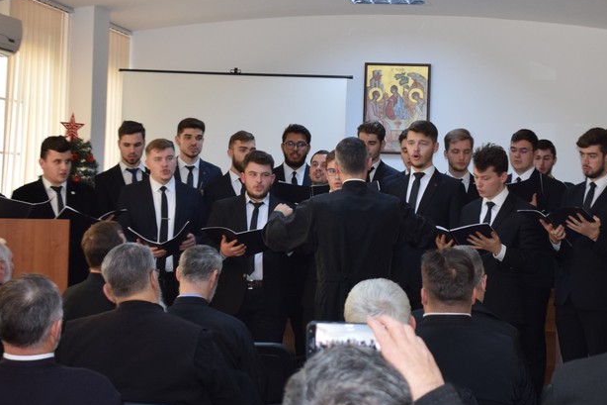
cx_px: 368
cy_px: 115
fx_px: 1483
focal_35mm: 88
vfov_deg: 15.5
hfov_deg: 23.1
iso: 800
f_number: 5
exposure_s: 1/100
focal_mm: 30
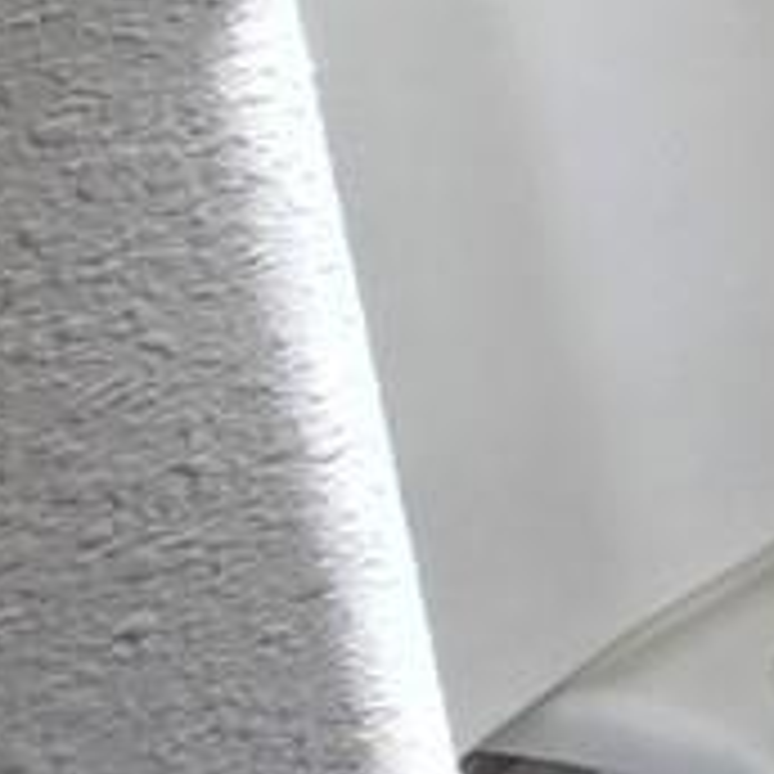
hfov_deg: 6.9
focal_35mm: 107
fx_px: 2707
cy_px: -1130
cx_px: 3568
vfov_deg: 12.5
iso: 100
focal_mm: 2.2
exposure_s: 1/719
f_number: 2.2
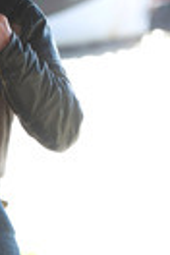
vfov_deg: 5.9
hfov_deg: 3.9
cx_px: -82
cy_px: 224
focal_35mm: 351
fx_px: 2486
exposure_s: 1/400
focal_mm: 116
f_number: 4.5
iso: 200
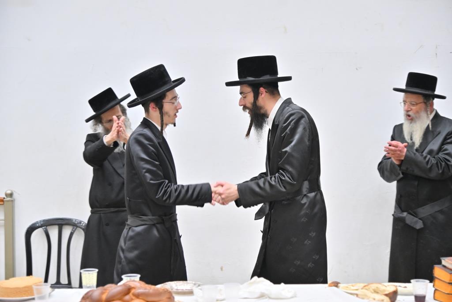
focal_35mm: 65
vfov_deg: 20.9
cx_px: 226
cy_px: 151
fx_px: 816
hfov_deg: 31.0
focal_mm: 65
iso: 1250
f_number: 4
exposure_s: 1/200
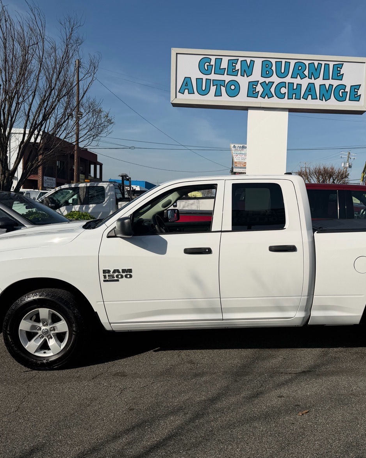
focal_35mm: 32
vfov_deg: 55.7
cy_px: 232
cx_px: 246
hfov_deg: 45.1
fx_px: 433
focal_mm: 6.76
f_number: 1.78
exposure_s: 1/11905
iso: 80
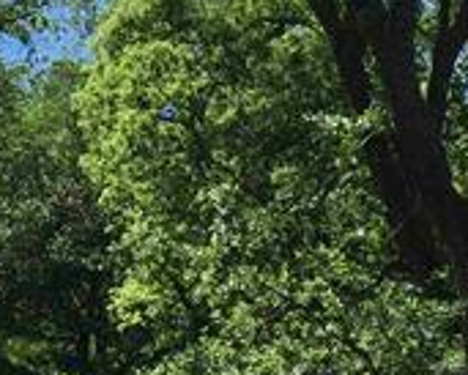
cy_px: 131
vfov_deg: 14.5
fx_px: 1469
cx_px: -342
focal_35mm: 106
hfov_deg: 15.8
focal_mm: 4.15
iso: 25
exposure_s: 1/810
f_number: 2.2
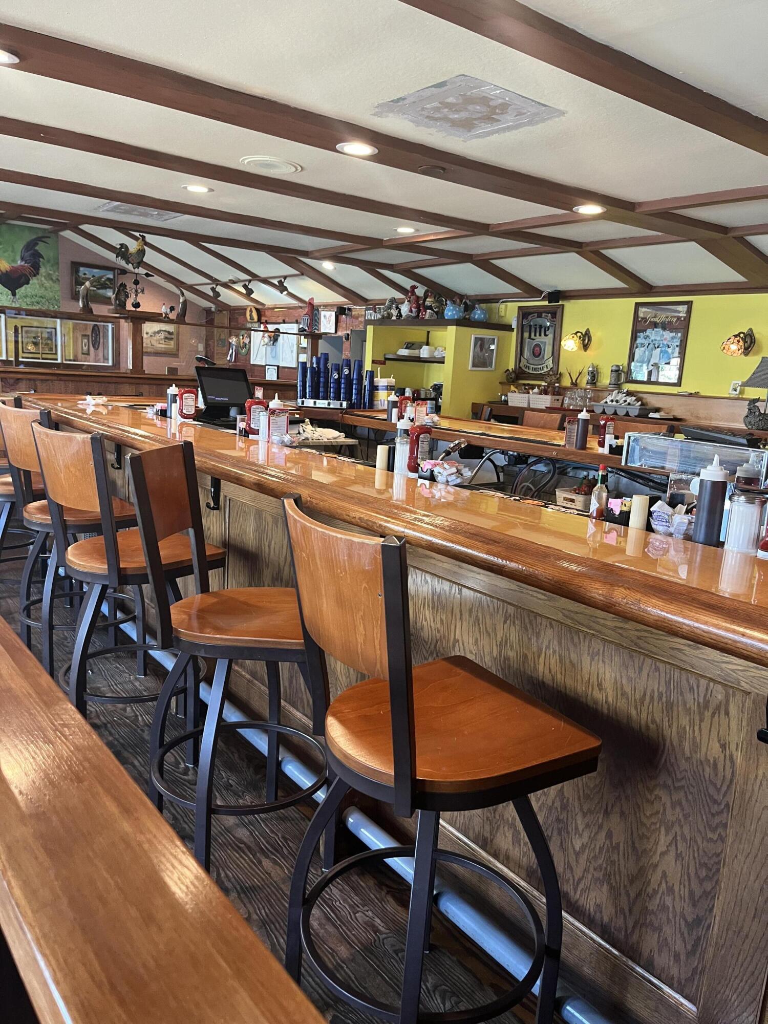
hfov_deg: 53.1
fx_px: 769
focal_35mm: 26
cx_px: 384
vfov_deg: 67.3
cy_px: 512
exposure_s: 1/60
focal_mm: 5.1
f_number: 1.6
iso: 250
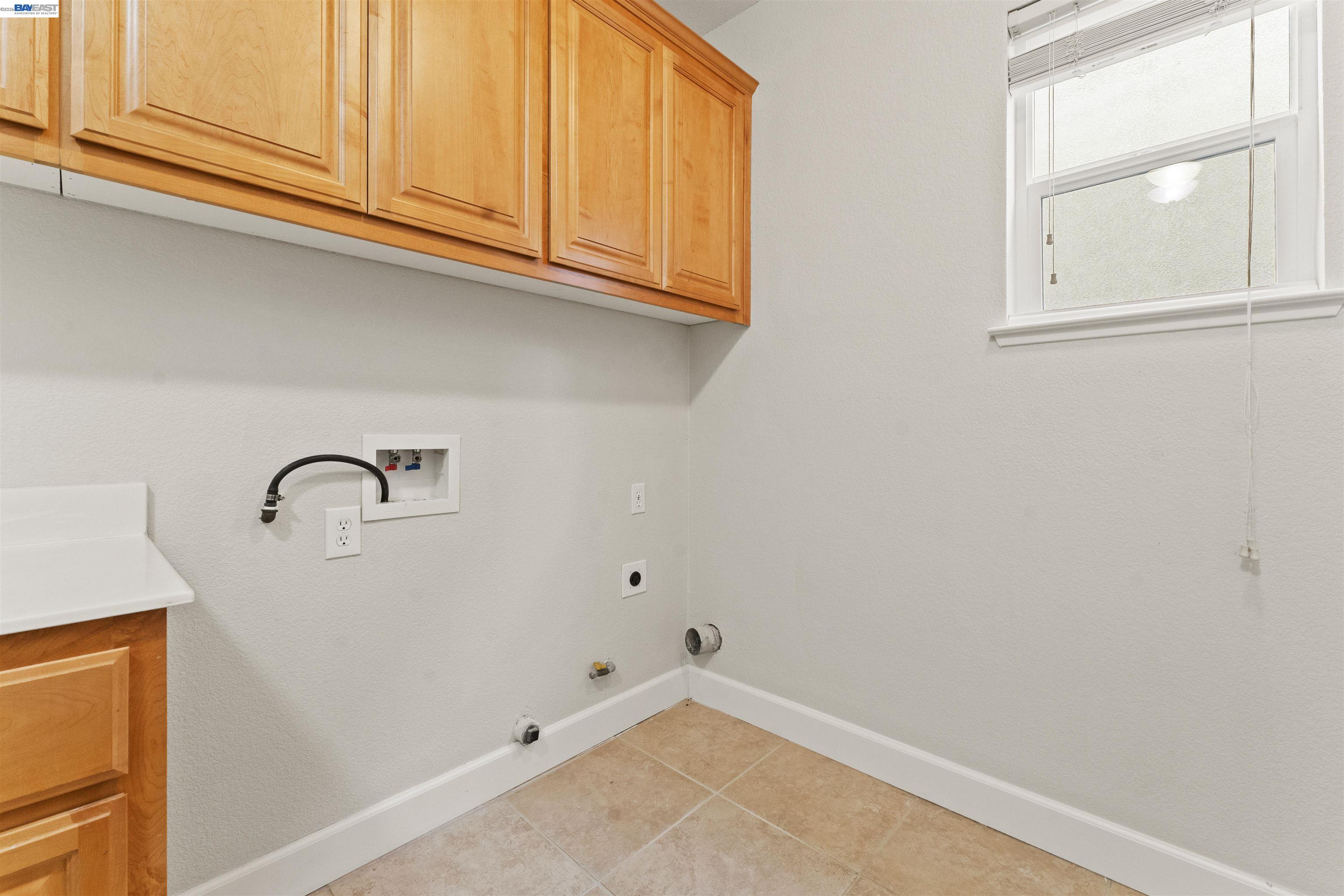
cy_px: 448
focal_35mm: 14
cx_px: 672
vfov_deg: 81.2
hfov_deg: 104.3
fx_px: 523
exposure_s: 1
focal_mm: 14
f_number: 9
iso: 2000
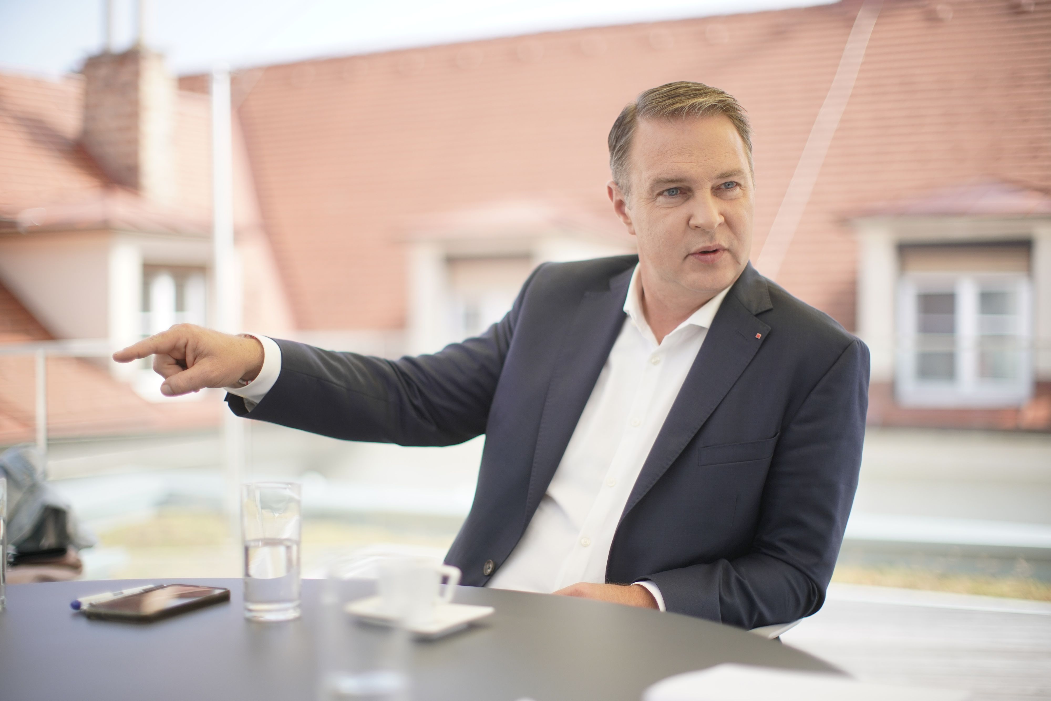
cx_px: 526
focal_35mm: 50
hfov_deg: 39.6
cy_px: 350
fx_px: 1460
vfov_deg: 27.0
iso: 400
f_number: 1.3
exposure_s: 1/6400
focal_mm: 50
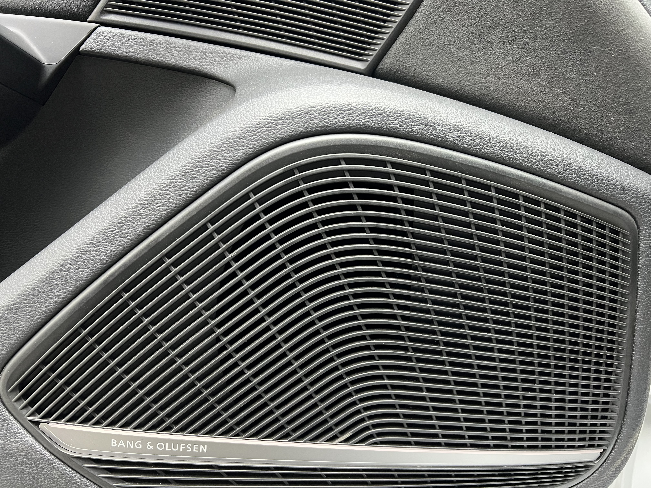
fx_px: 489
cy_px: 244
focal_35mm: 26
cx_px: 326
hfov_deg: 67.3
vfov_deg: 53.1
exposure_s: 1/50
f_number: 1.5
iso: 400
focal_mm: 5.7
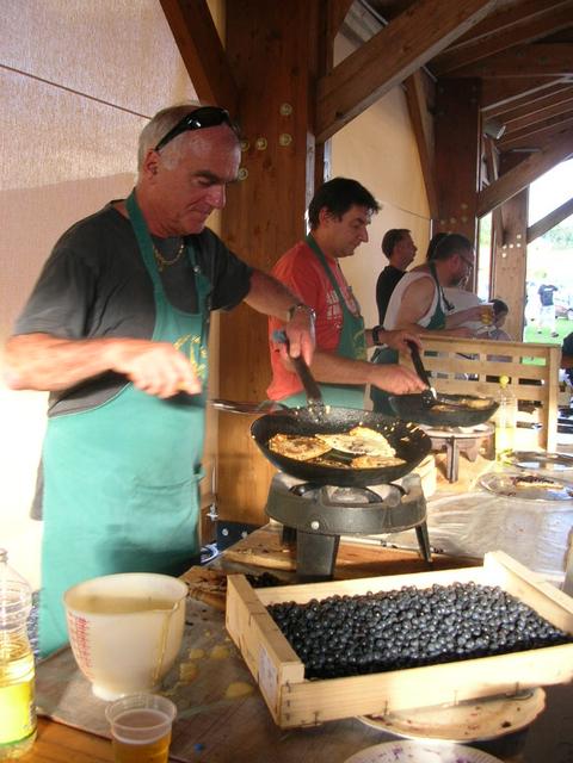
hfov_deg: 40.7
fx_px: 772
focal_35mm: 35
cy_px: 382
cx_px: 286
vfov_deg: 52.6
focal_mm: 5.8
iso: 50
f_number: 2.8
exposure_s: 1/43.3
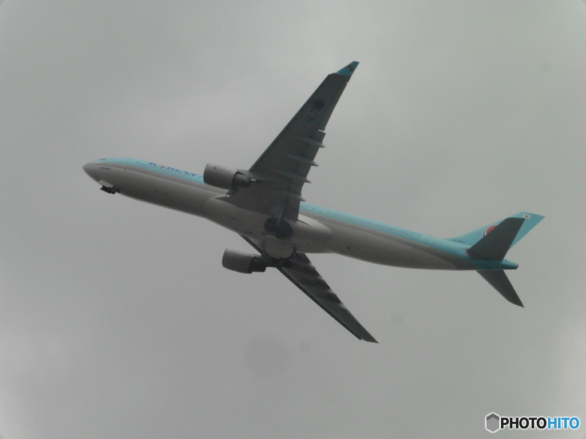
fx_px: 1727
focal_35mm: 102
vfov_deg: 14.5
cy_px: 220
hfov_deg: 19.3
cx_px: 293
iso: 400
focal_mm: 18.2
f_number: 6.3
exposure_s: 1/500
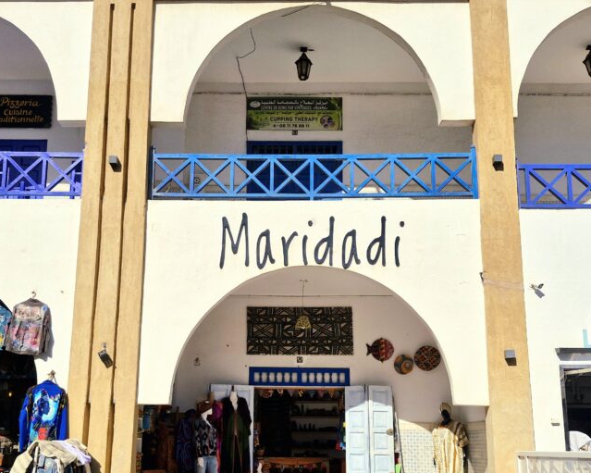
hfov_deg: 50.3
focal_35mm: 36
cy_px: 310
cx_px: 284
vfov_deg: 40.7
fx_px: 630
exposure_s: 1/5000
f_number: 1.8
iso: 50
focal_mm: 5.54
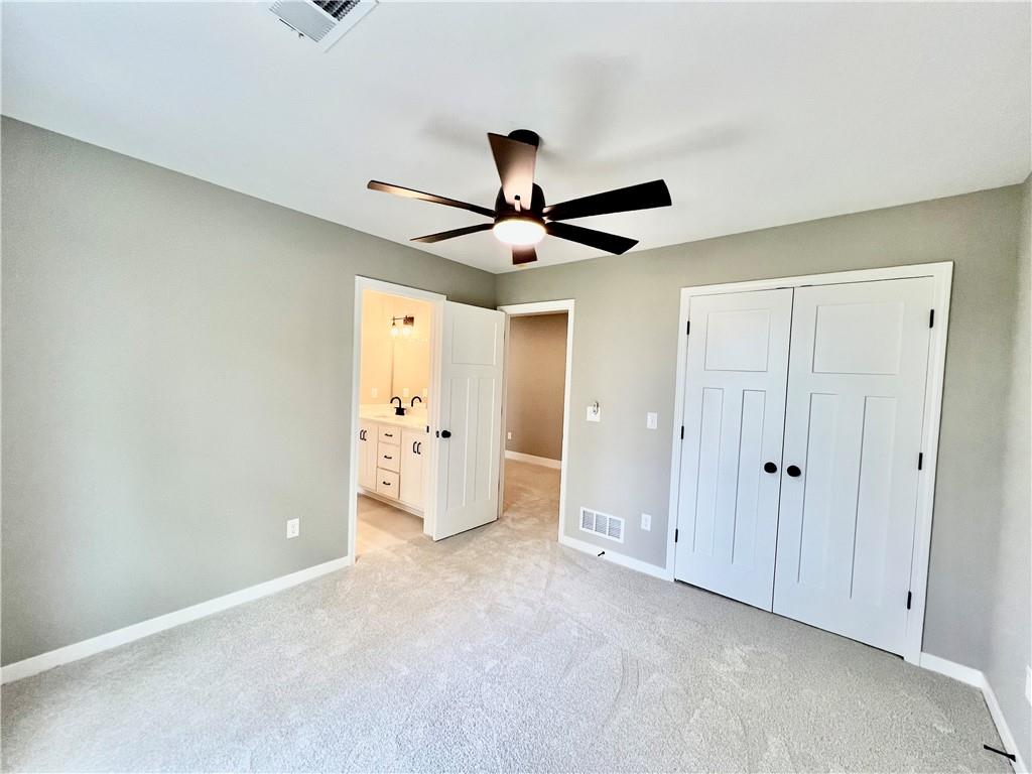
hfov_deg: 106.2
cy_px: 387
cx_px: 516
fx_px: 388
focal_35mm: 13
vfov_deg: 89.9
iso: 125
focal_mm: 1.57
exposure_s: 1/120
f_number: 1.8
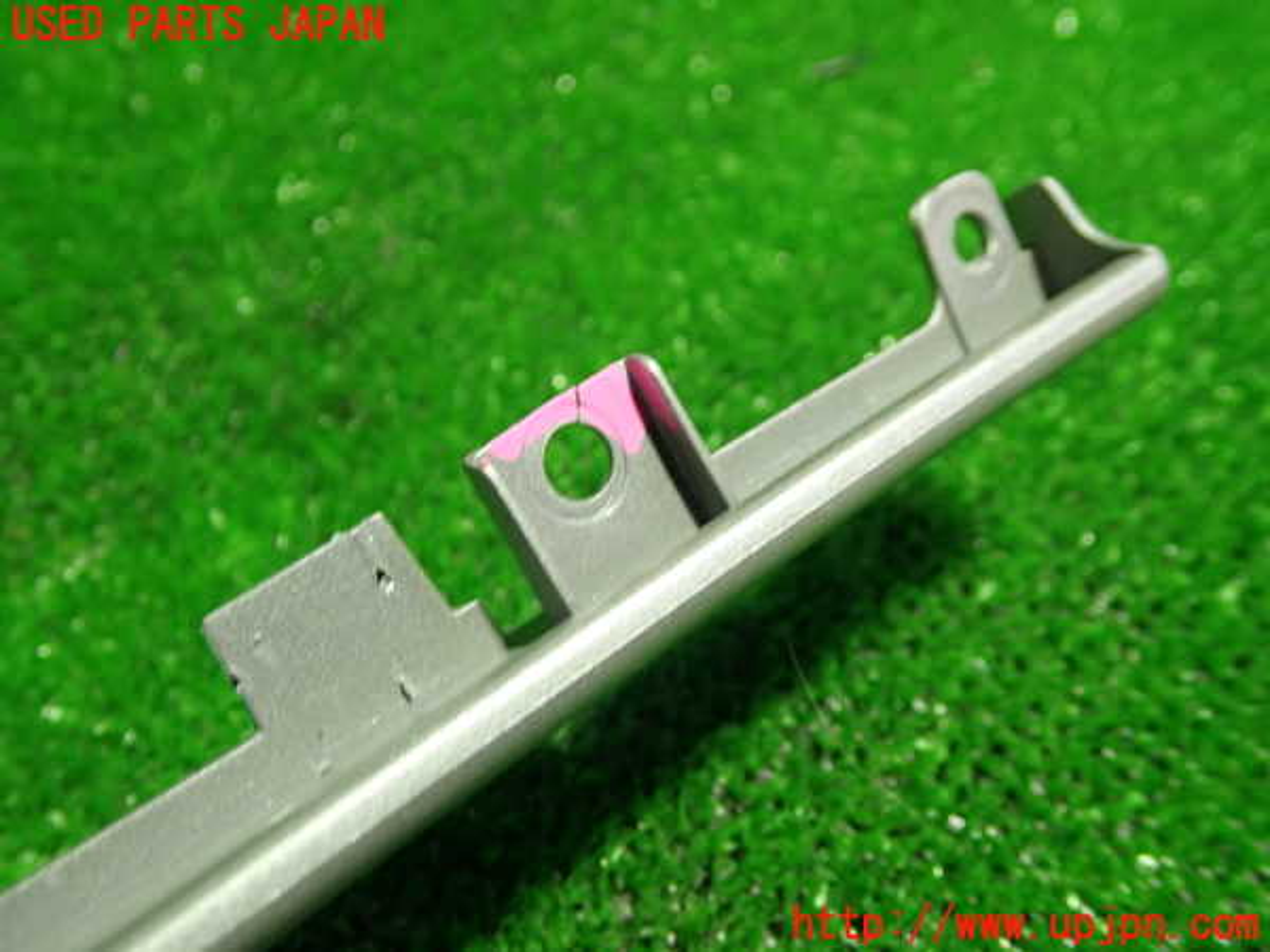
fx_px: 1101
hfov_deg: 60.0
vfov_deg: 46.8
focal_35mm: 30
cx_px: 635
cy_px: 476
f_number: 2.3
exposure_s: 1/30
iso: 250
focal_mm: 5.4
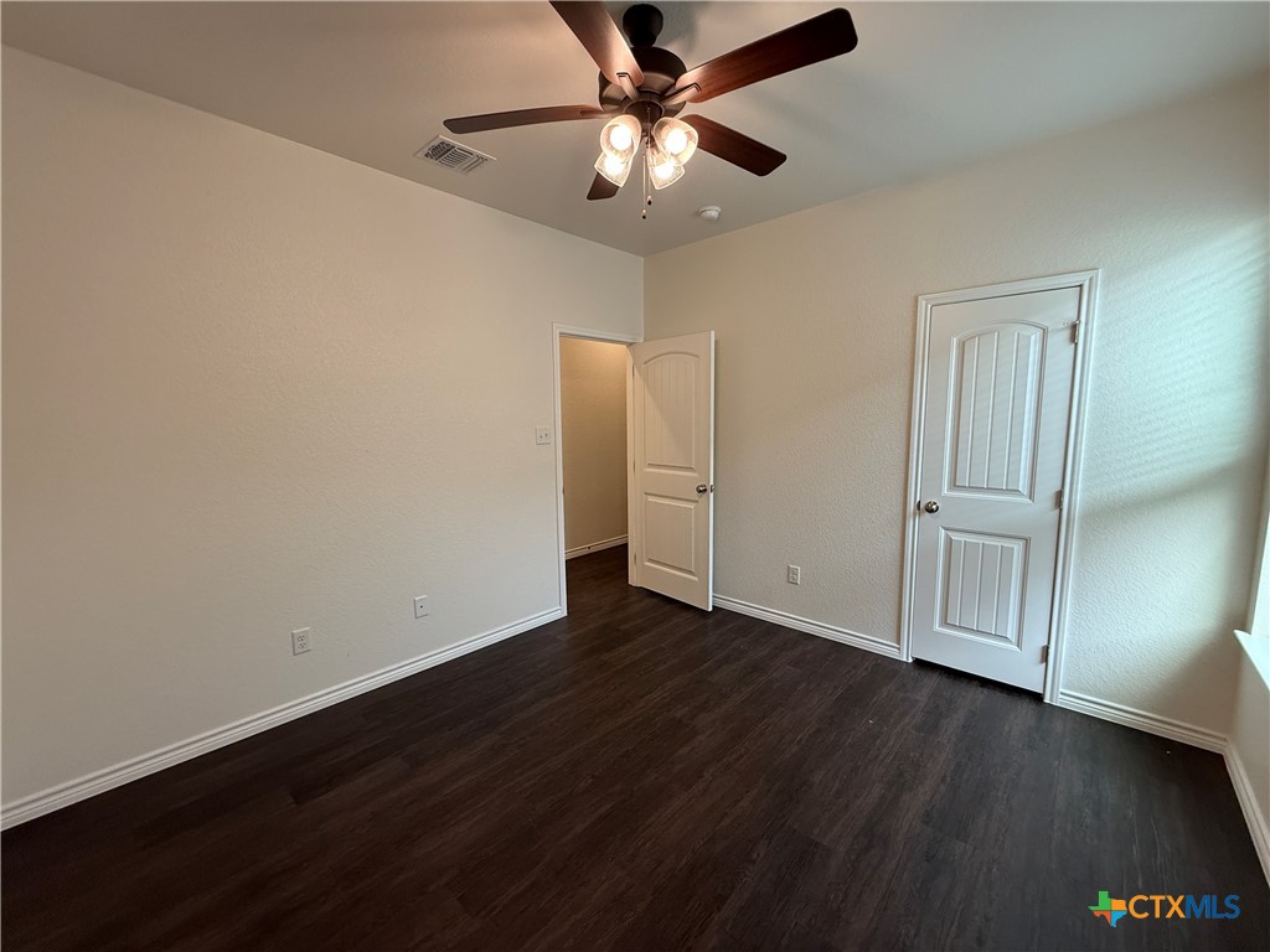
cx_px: 635
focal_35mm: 14
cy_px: 476
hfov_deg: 102.1
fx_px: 514
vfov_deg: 85.7
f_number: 2.2
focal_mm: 2.22
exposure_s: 1/120
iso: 160
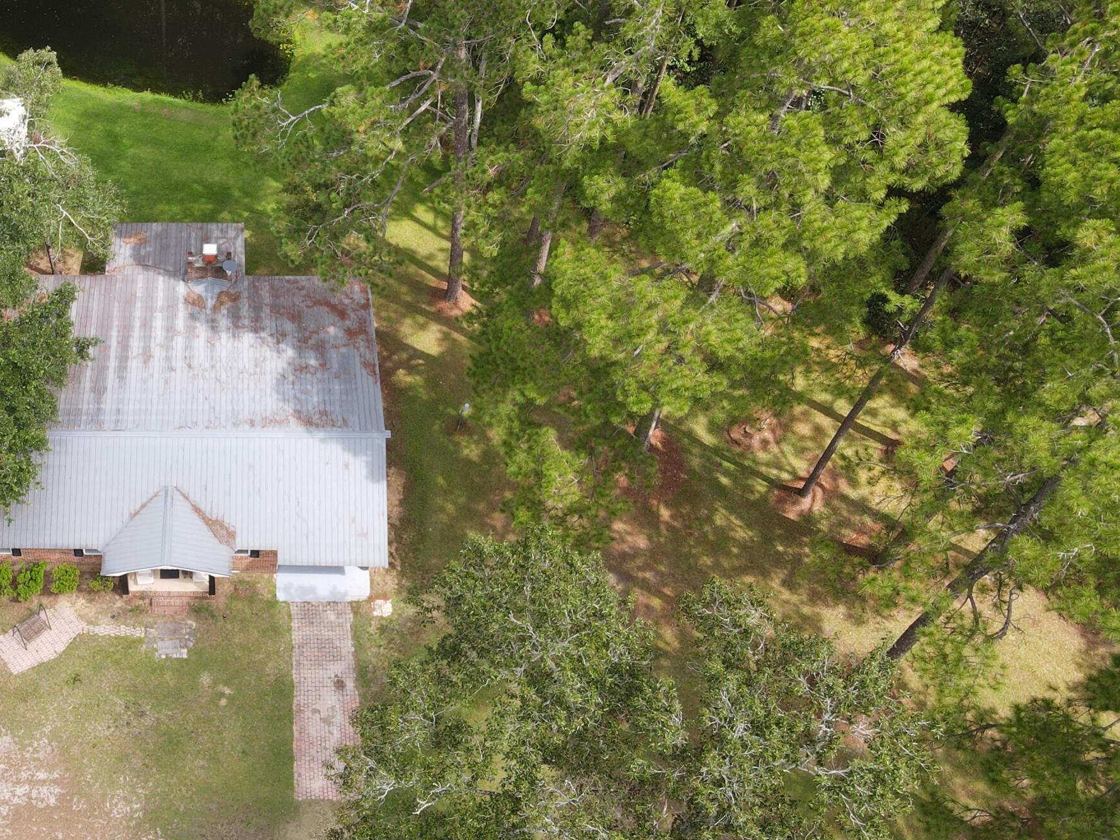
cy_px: 400
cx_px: 209
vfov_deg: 35.1
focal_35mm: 41
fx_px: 1327
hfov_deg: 43.4
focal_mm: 4.5
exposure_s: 1/200
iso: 100
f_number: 2.8
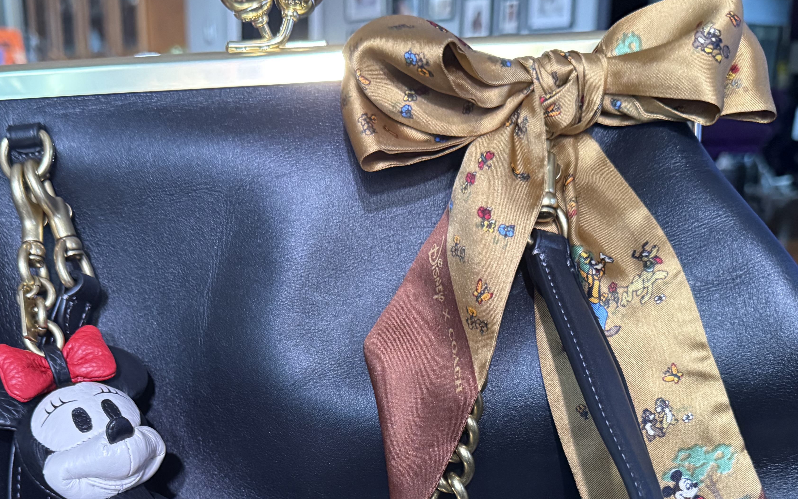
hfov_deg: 45.9
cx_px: 312
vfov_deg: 28.7
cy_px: 450
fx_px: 935
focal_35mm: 43
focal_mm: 6.76
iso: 800
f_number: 1.78
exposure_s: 1/40
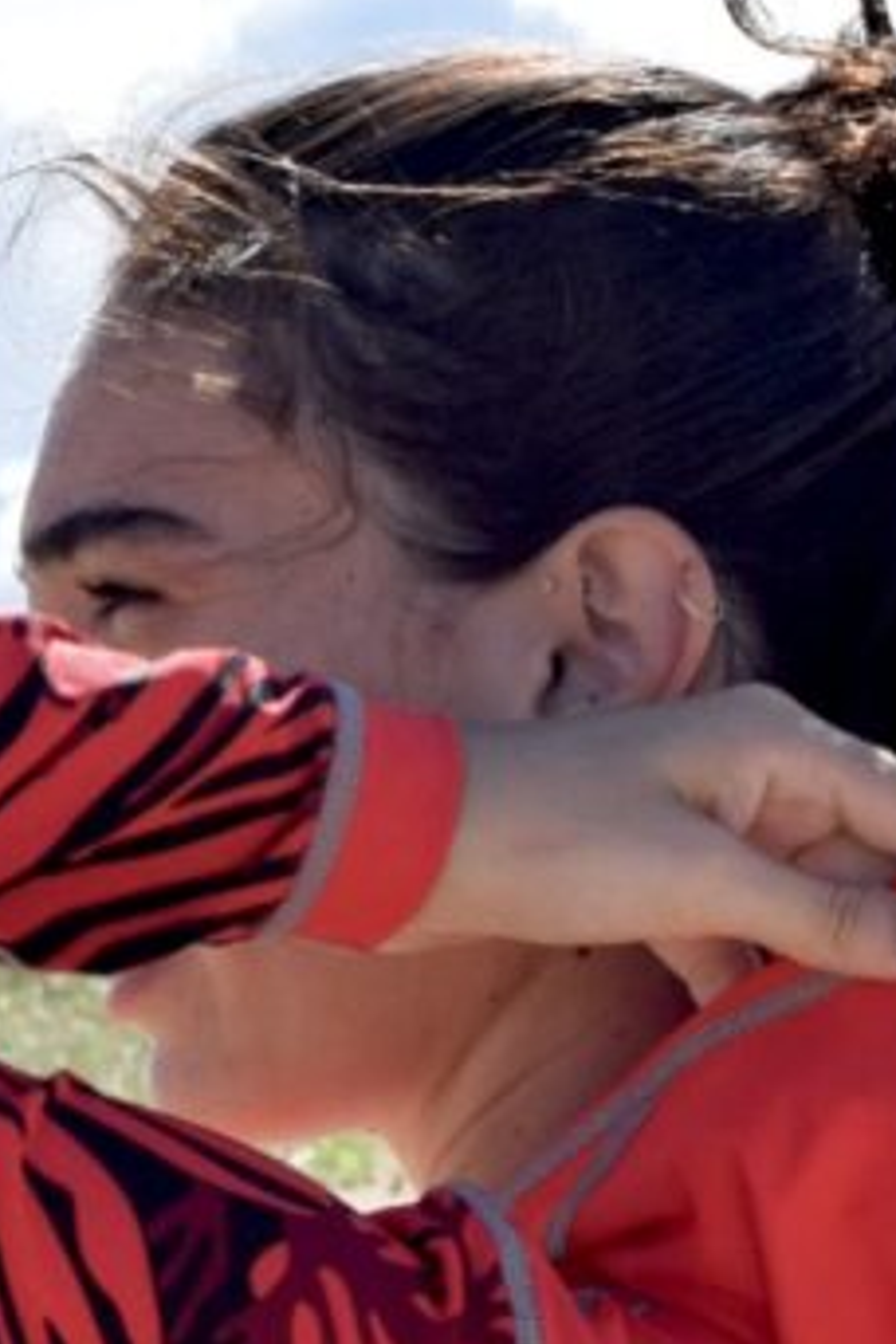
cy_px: 1631
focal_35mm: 153
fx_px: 5702
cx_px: 138
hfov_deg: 9.0
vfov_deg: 13.1
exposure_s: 1/400
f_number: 10
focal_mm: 29
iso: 200
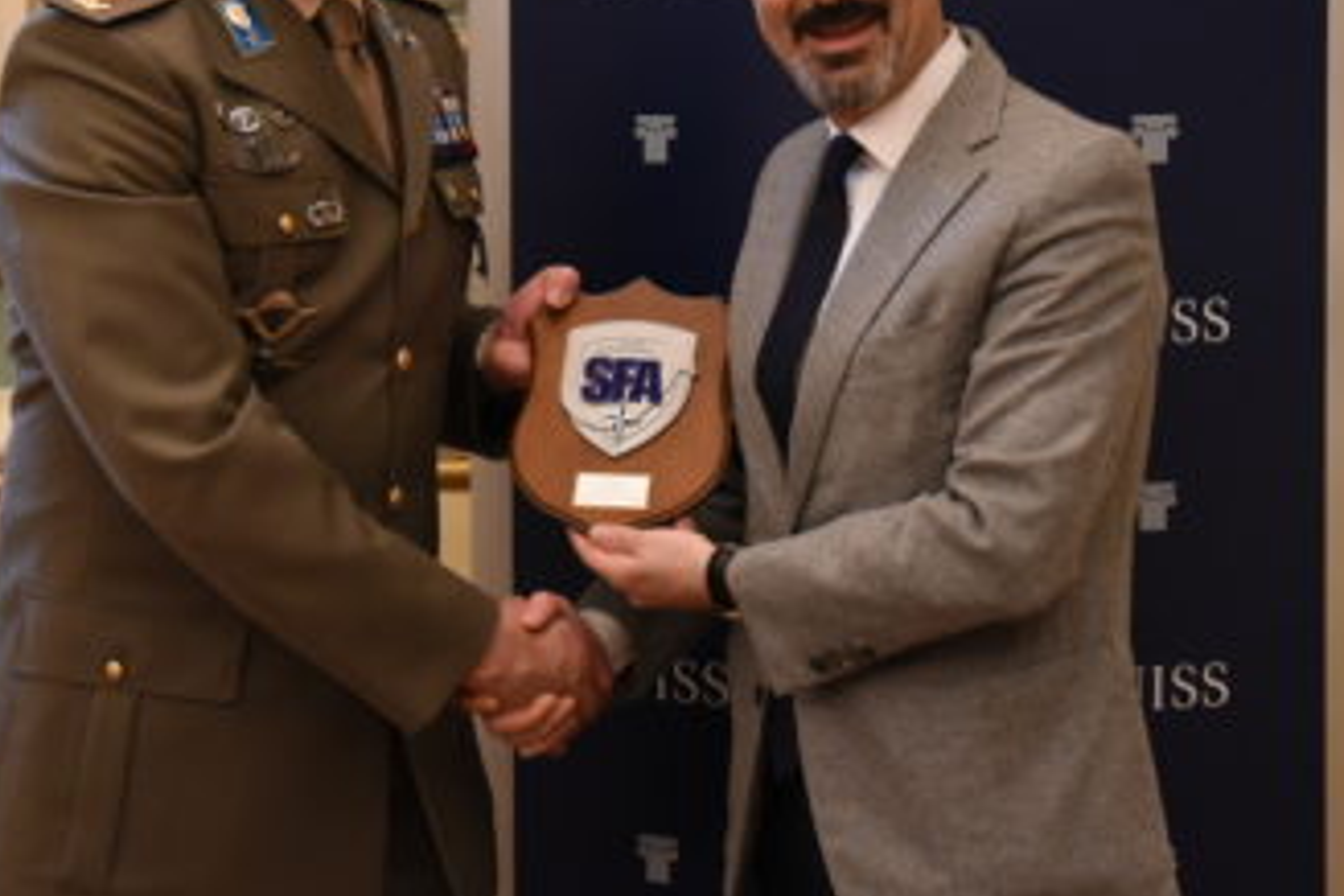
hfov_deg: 23.1
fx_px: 3285
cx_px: 727
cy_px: 238
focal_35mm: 88
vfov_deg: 15.5
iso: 5000
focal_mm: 48
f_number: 4.5
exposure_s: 1/160
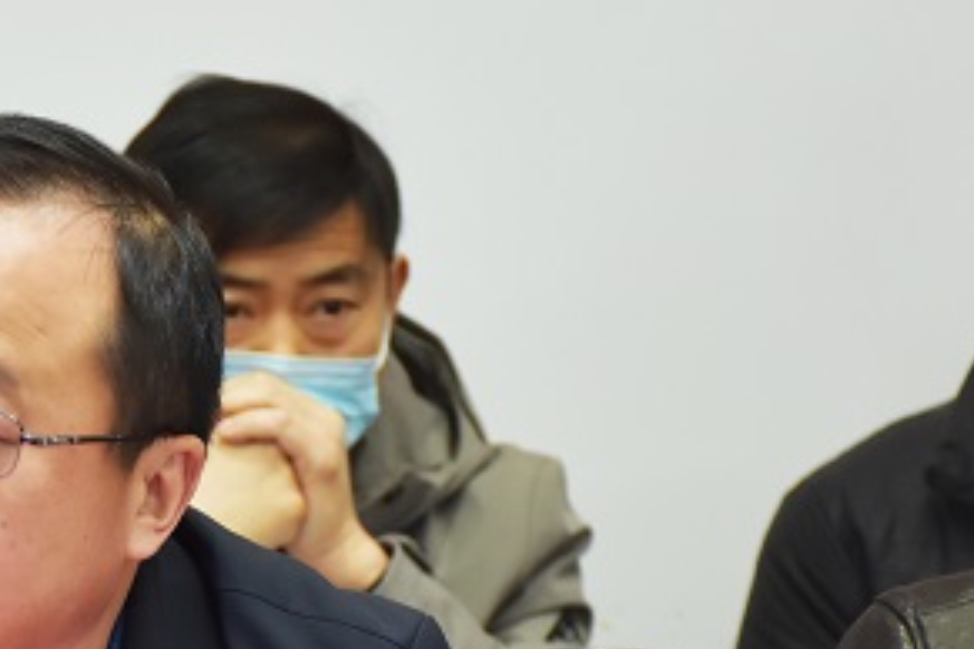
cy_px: 726
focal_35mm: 261
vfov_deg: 5.2
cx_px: 0
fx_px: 7061
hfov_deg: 7.9
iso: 900
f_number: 5
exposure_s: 1/60
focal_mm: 70
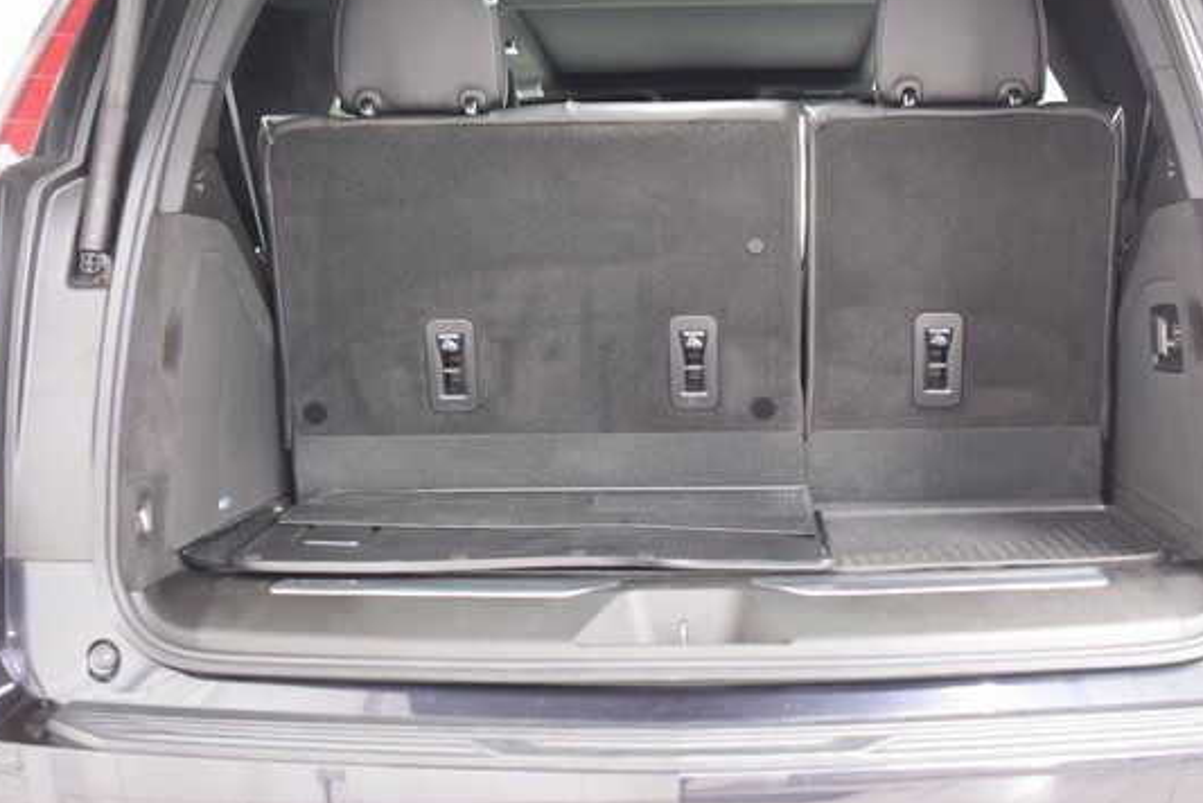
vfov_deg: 25.1
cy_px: 337
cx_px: 688
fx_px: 1805
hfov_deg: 36.8
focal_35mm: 54
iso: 1600
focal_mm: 30
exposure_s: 1/10
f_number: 2.8
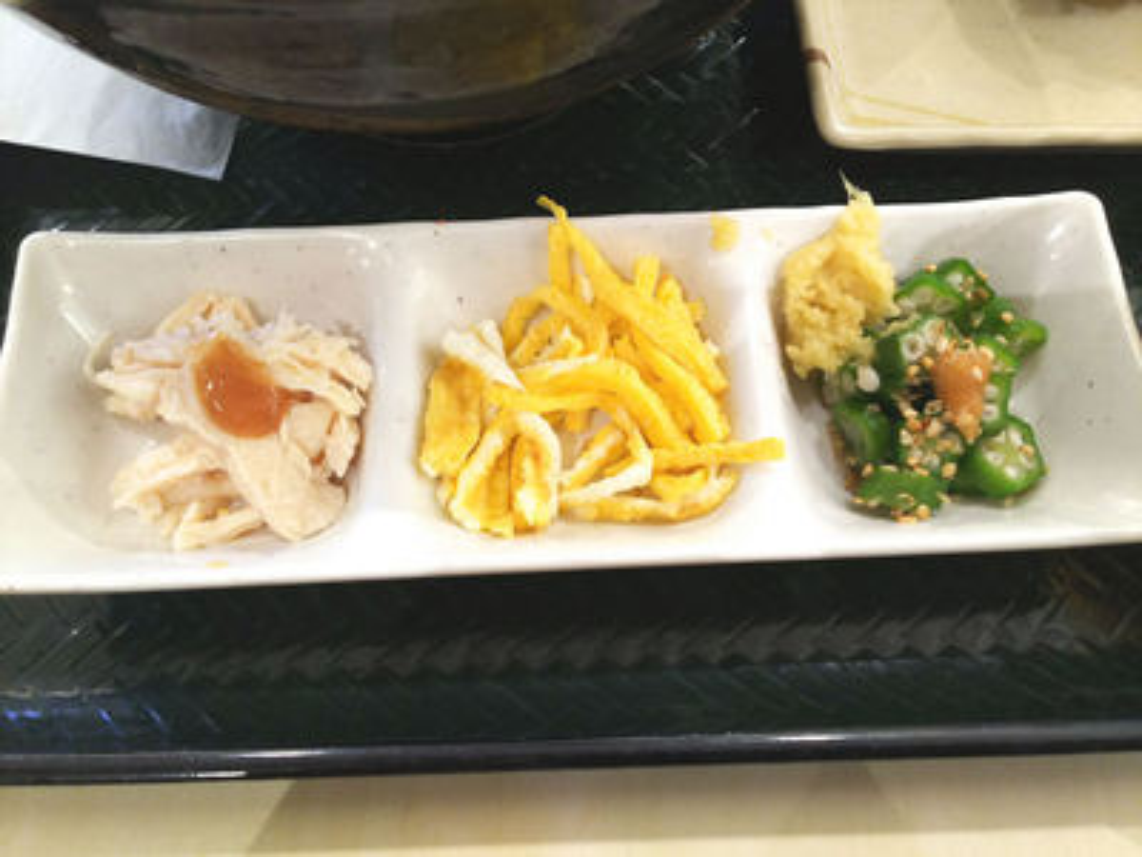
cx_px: 571
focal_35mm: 27
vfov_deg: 51.4
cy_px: 428
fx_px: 891
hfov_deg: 65.3
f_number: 1.9
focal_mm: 4.2
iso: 125
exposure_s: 1/33
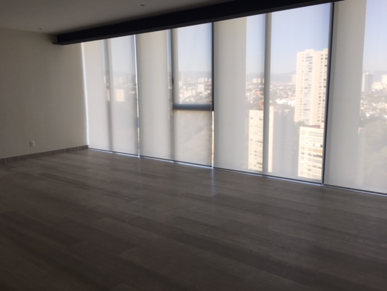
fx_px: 324
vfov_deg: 48.2
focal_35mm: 29
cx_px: 194
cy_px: 146
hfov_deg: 61.6
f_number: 2.2
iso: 25
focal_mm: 4.15
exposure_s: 1/120
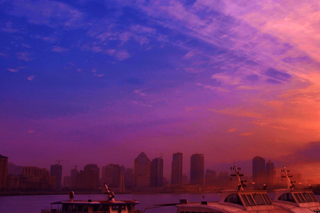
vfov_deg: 5.6
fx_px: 2192
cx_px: 264
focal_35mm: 247
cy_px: 93
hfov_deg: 8.3
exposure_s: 1/1250
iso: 200
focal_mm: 95
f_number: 9
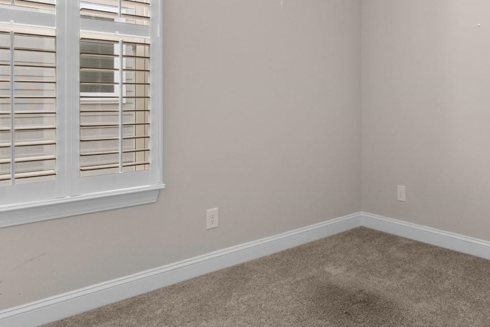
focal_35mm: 30
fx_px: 408
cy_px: 95
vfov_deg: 42.7
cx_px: 360
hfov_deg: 59.1
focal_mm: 11
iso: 100
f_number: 4.8
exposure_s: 1/3
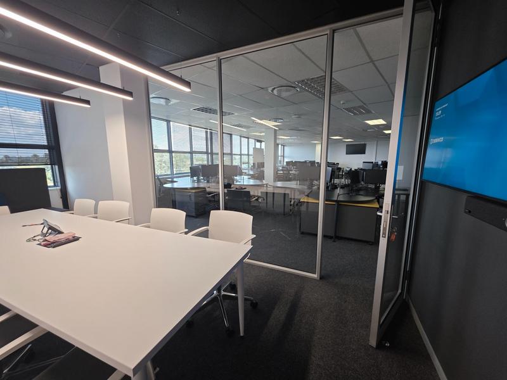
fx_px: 190
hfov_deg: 106.2
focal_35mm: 13
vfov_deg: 89.9
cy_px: 190
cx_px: 254
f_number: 1.9
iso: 100
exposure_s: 1/100
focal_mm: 2.2
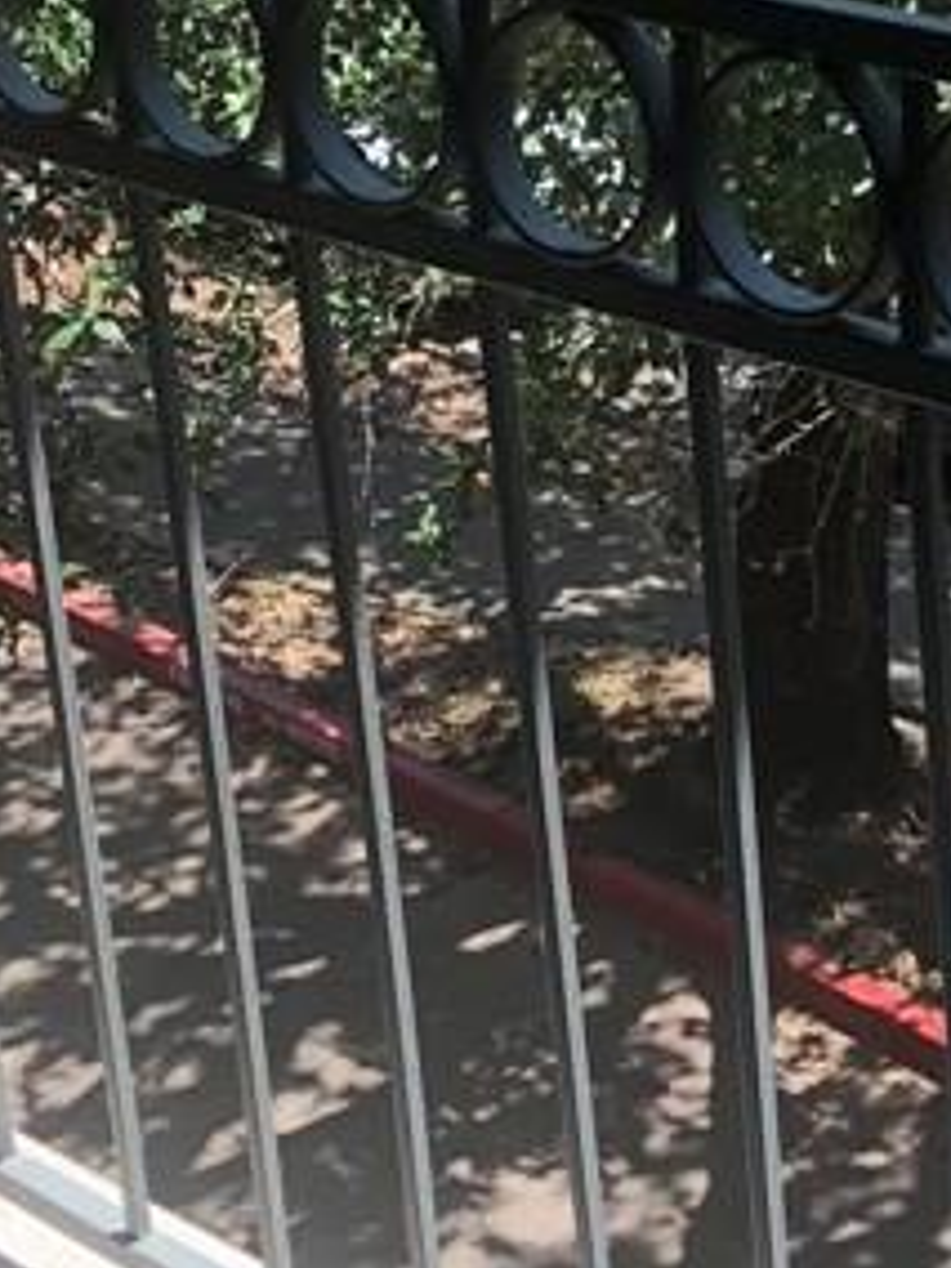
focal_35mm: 101
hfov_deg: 14.5
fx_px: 3700
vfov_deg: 19.0
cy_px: 63
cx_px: 848
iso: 20
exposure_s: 1/357
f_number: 1.8
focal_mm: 4
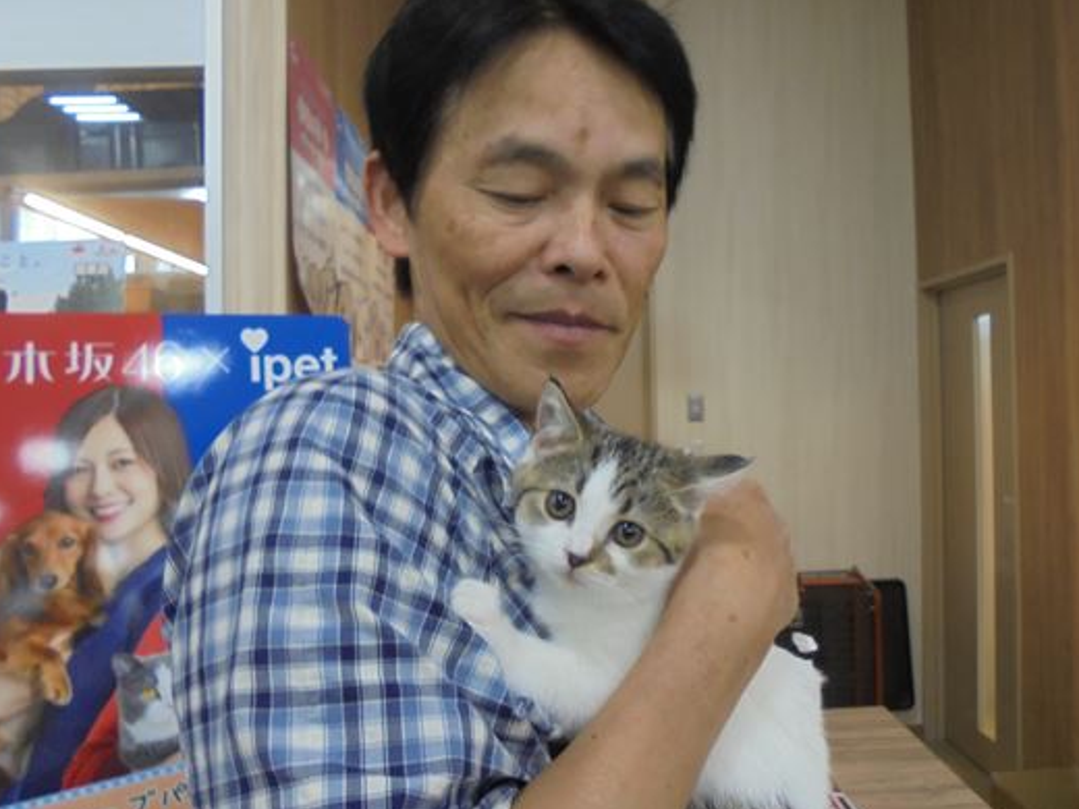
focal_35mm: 30
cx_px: 600
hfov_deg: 59.8
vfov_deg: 46.8
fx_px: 935
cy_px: 392
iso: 250
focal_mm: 4.6
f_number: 3.5
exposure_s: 1/30
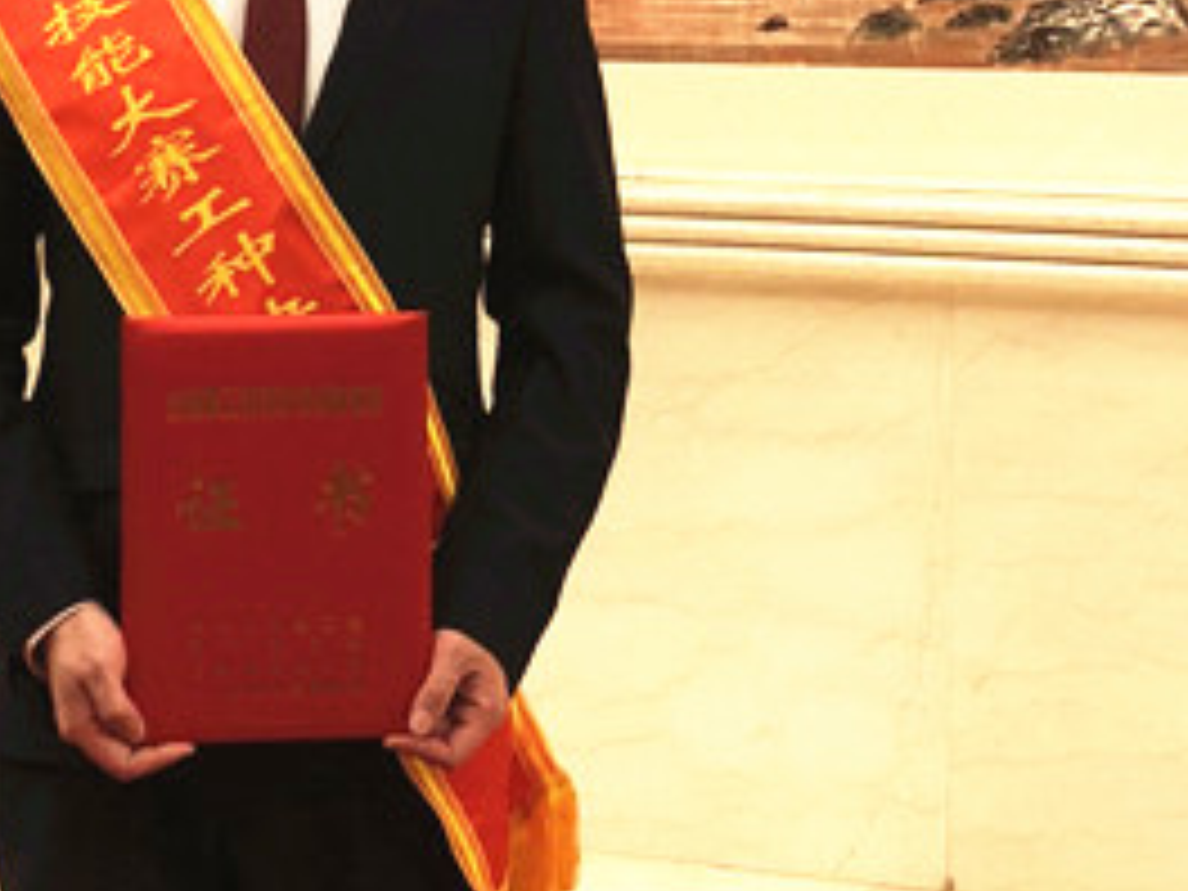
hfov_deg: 28.1
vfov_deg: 21.6
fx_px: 2334
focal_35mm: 68
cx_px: 274
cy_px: 315
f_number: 1.8
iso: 32
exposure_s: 1/20
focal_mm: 4
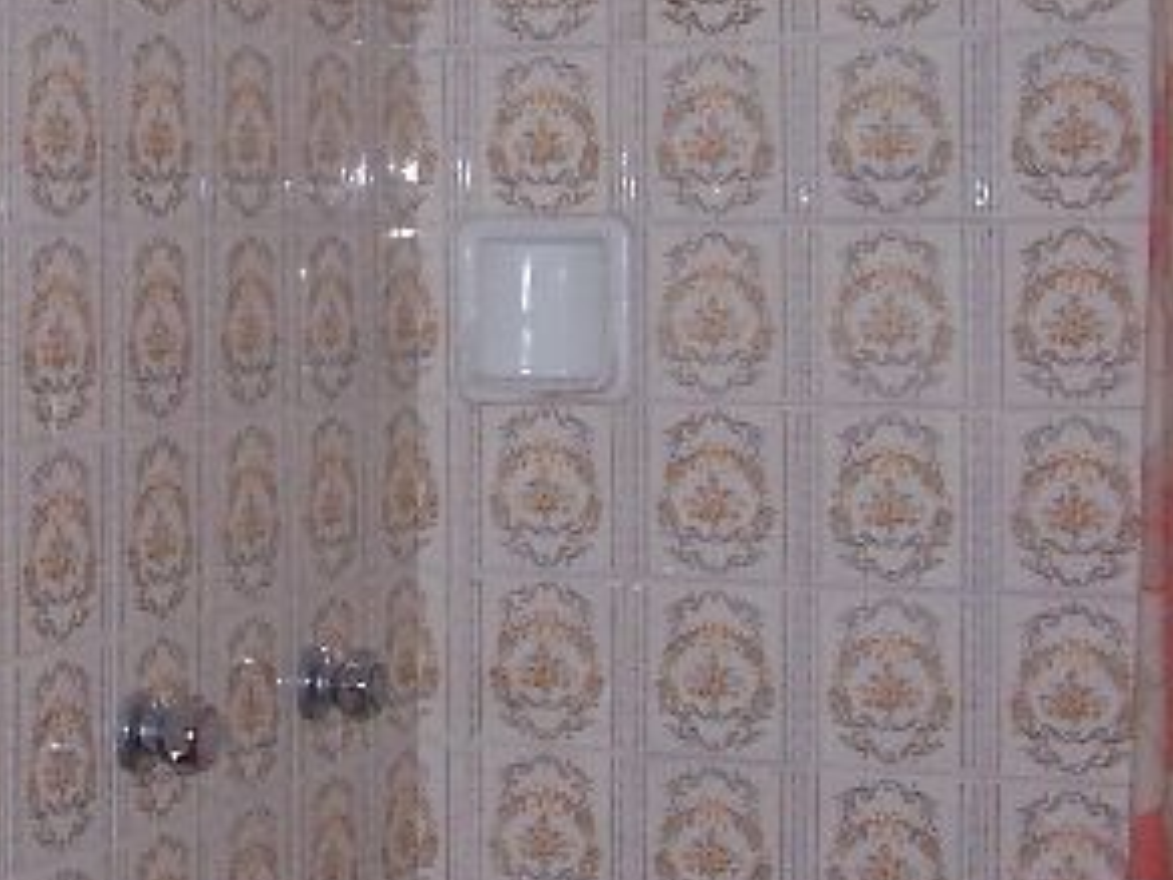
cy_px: 285
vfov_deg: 15.9
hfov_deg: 20.3
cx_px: -44
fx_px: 3151
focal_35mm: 93
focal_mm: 5.6
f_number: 2.7
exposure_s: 1/60
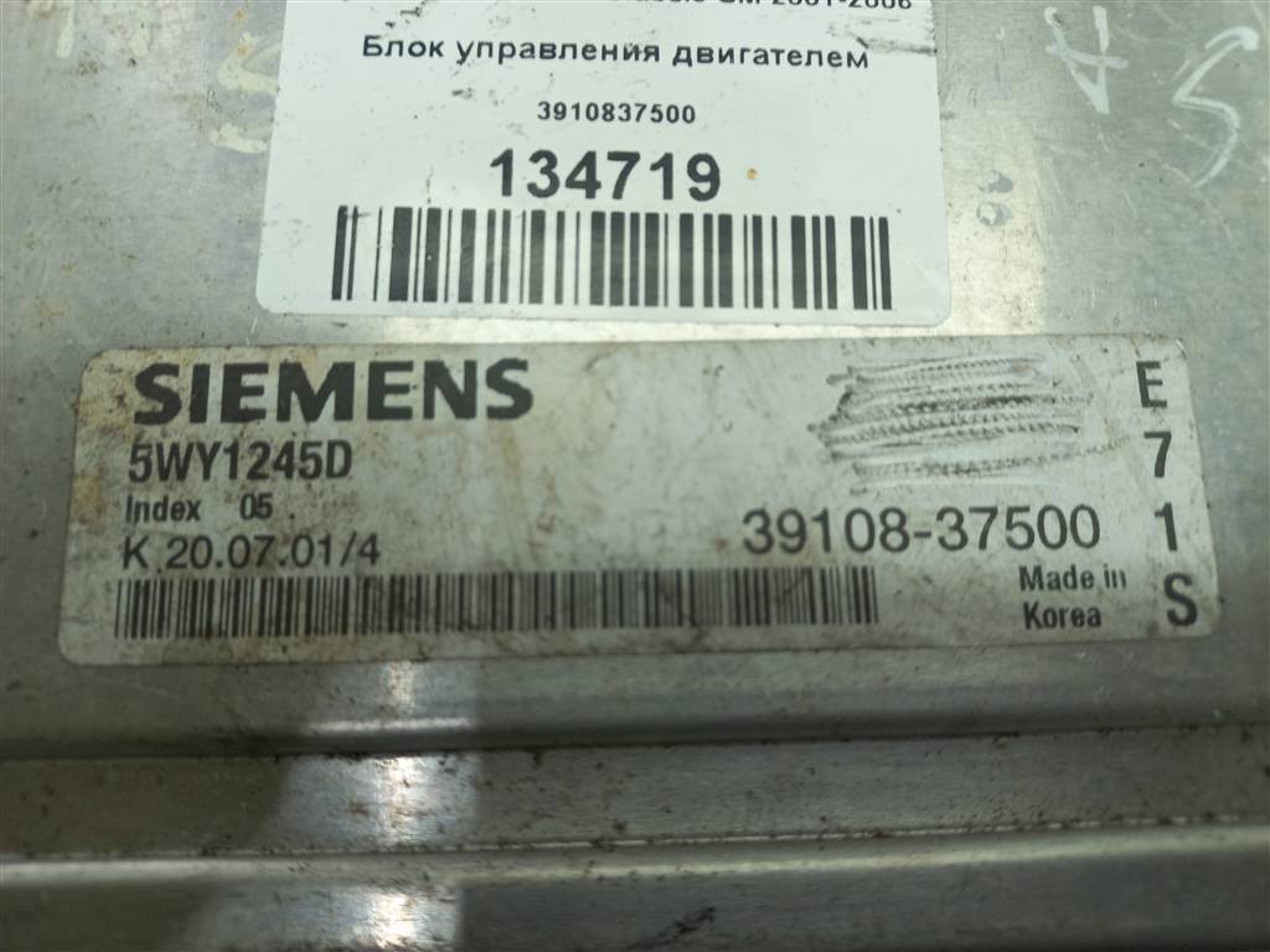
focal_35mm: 25
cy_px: 476
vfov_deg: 54.9
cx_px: 635
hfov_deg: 69.4
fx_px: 917
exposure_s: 1/50
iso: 50
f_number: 1.8
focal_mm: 4.6
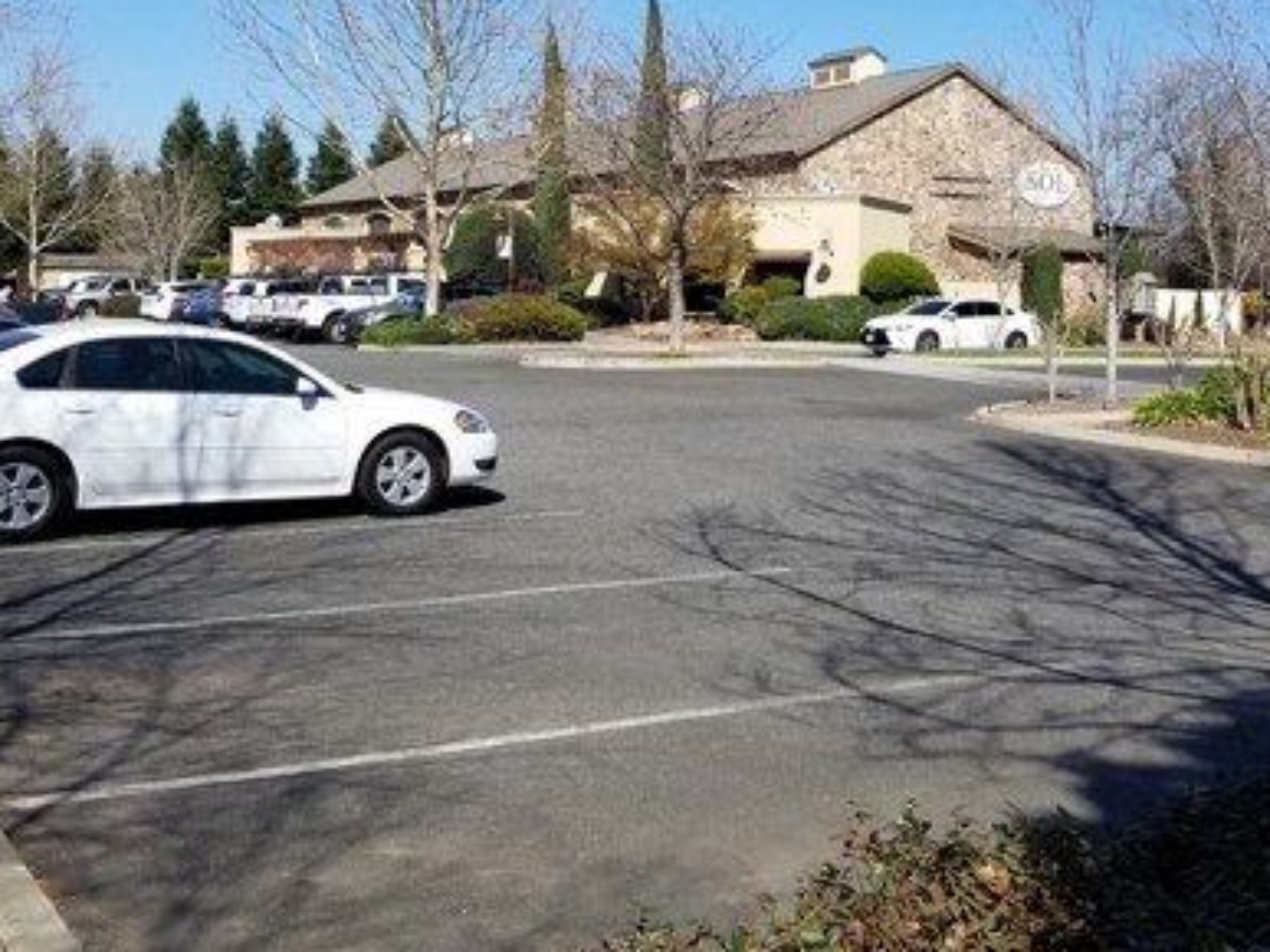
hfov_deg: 43.8
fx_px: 1577
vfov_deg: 33.2
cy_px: 286
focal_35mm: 43
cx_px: 679
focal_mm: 4.25
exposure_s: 1/2624
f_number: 1.7
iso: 50
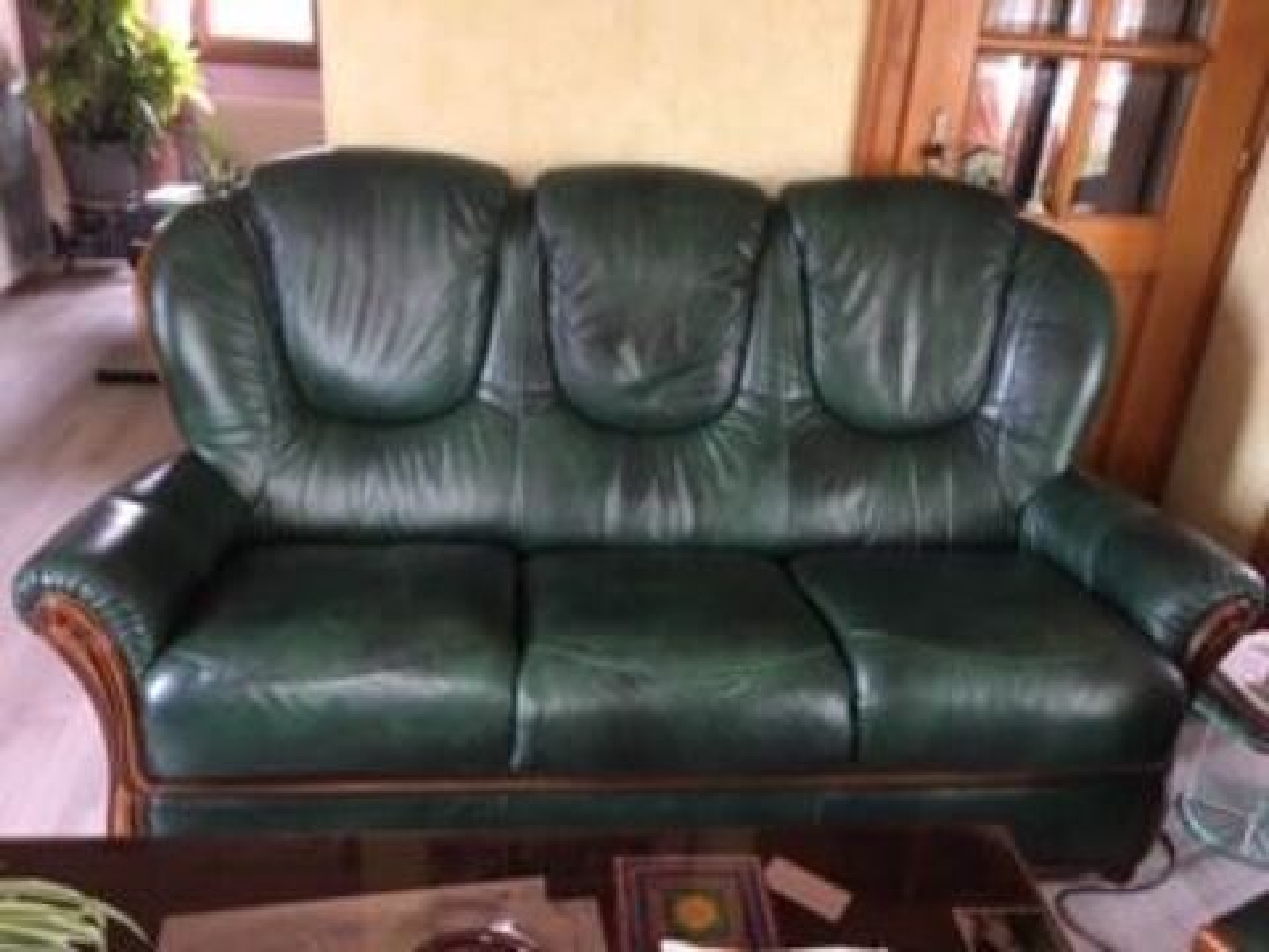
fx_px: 1063
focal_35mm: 29
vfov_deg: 48.2
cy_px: 476
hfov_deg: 61.7
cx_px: 634
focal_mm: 4.15
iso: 200
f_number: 2.2
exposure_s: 1/33
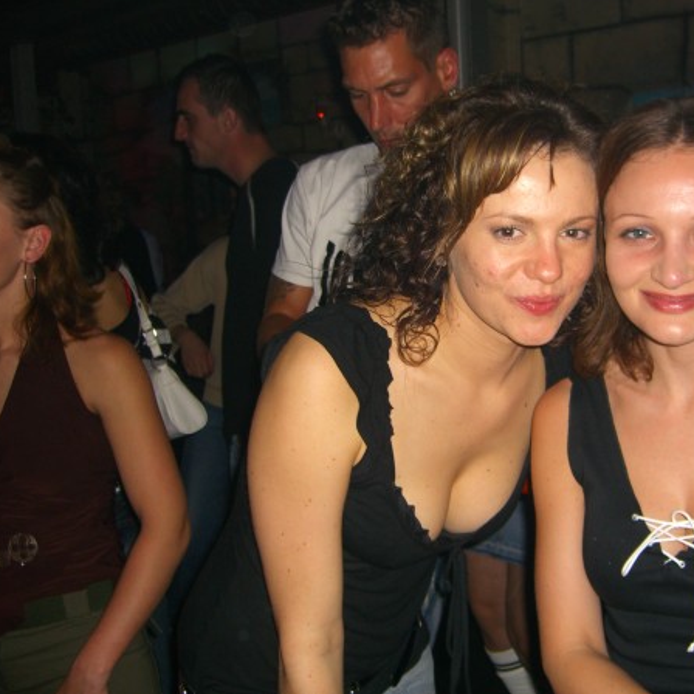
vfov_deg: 37.6
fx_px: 1021
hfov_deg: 37.2
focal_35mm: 45
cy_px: 347
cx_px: 454
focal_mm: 7.9
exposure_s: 1/60
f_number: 2.8
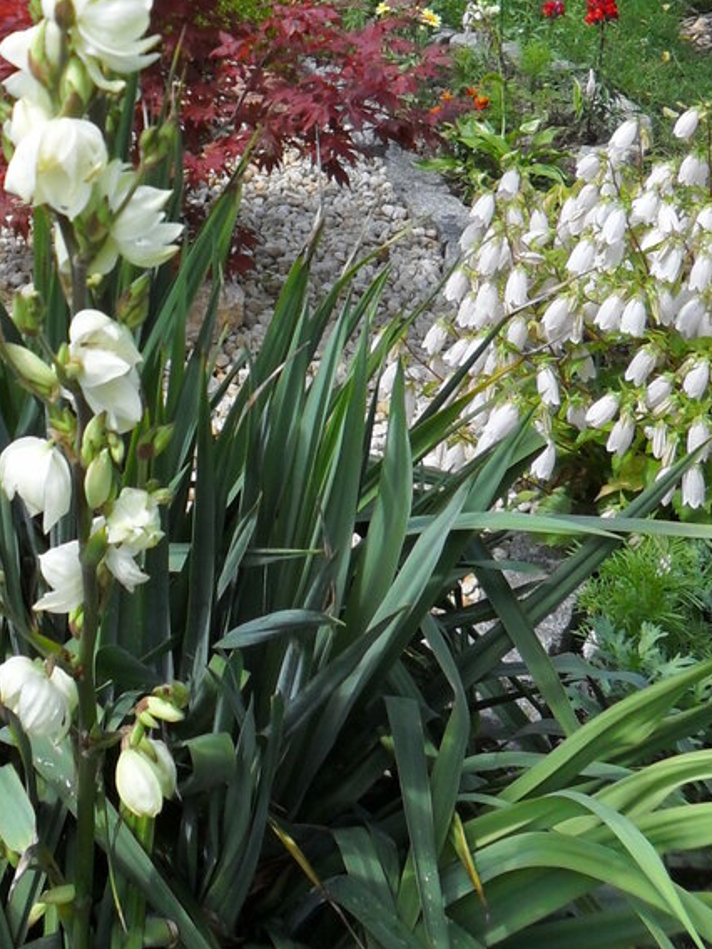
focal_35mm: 57
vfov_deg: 31.0
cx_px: 82
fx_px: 1563
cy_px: -25
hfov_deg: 25.0
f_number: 3.5
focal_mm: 4.9
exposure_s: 1/250
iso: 100
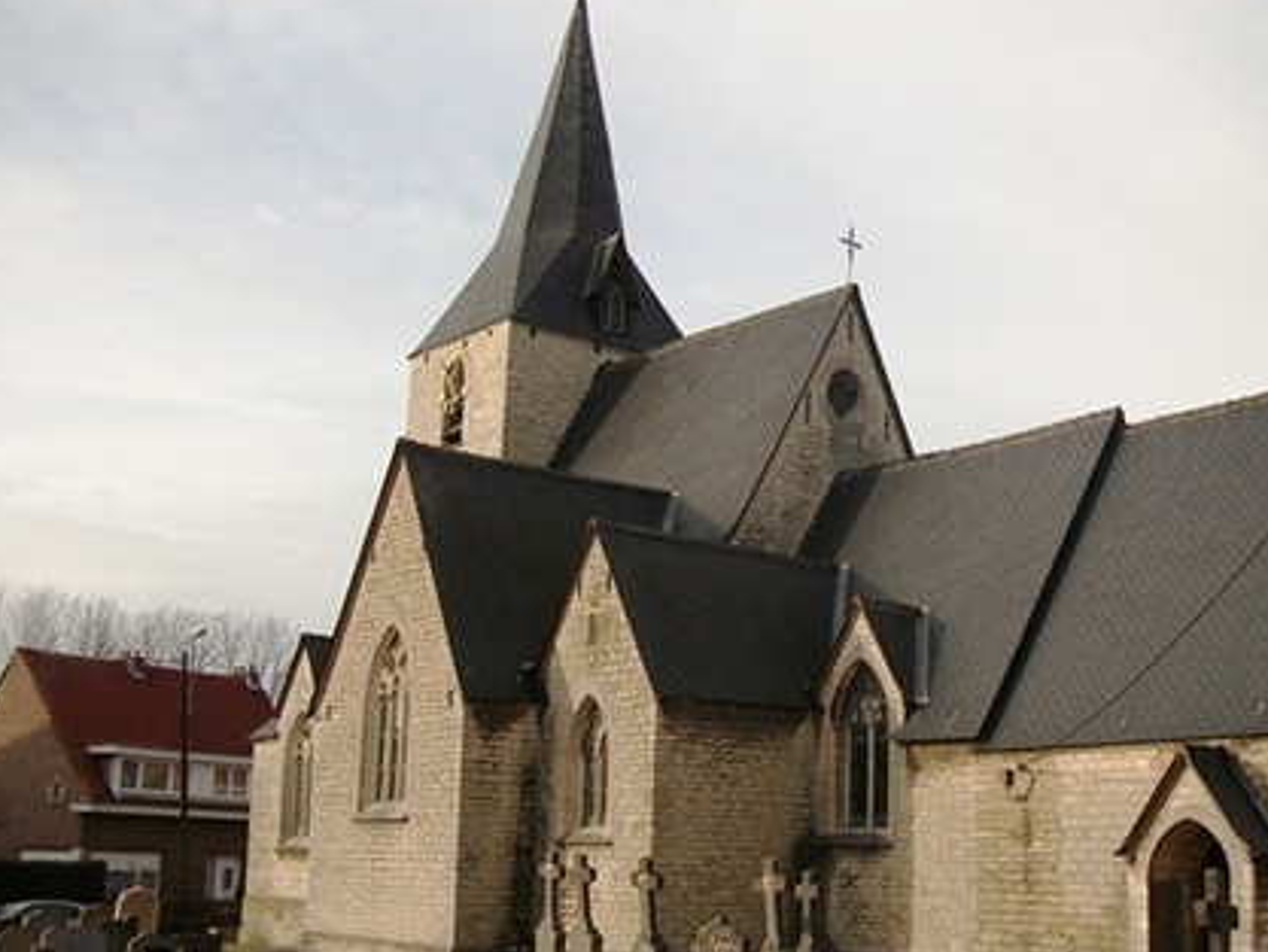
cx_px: 845
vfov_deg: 31.4
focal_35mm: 46
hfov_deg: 40.7
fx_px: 1685
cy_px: 572
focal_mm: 5.7
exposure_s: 1/800
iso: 80
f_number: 2.9
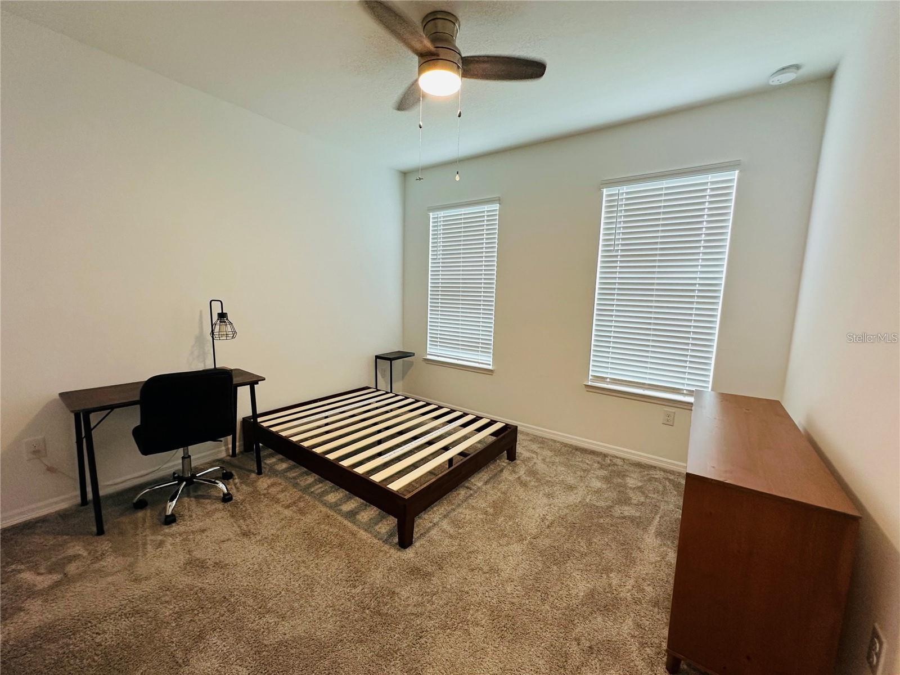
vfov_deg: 85.7
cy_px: 338
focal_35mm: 14
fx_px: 364
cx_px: 450
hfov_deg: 102.1
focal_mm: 2.22
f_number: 2.2
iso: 200
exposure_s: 1/120
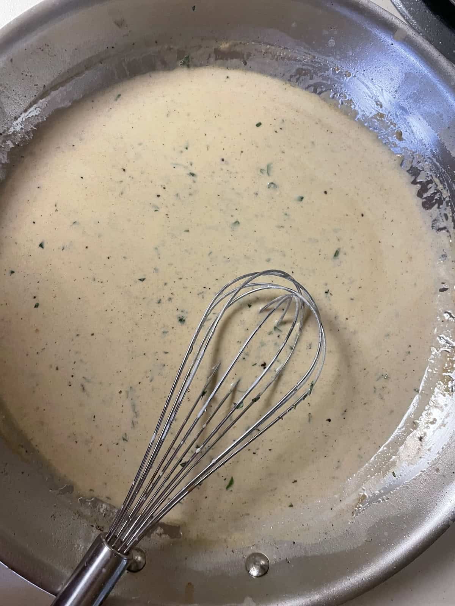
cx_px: 228
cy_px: 303
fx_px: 456
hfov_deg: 53.1
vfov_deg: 67.3
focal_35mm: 26
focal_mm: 4.2
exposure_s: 1/60
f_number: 1.6
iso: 400
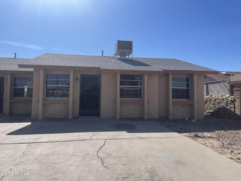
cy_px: 90
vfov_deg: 53.1
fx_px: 181
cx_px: 120
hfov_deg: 67.3
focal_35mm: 26
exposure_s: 1/5291
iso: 32
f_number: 1.6
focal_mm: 4.2
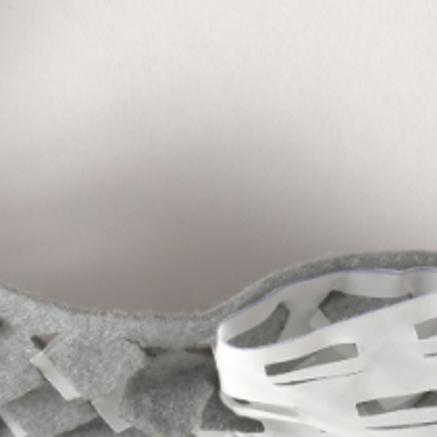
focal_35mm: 304
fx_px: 4342
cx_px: 131
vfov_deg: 5.7
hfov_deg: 5.8
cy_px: 504
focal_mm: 60
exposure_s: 1/60
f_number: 22
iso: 100
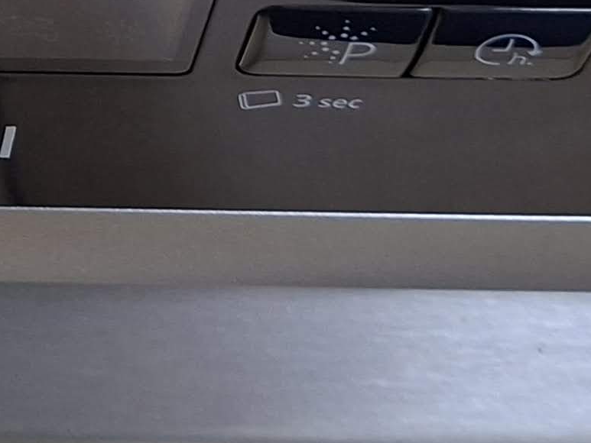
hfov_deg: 15.1
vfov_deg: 11.7
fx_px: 2032
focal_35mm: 119
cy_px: -313
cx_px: -344
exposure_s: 1/33
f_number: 1.8
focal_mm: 5.54
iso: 320
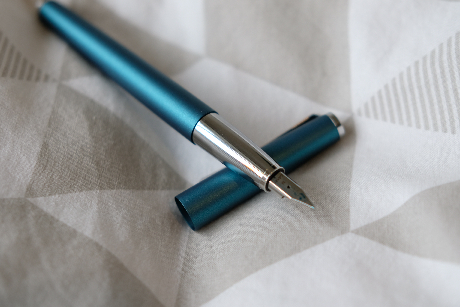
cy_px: 141
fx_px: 779
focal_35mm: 61
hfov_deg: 32.9
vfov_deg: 22.3
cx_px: 237
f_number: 2.5
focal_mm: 35
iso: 200
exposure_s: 1/140
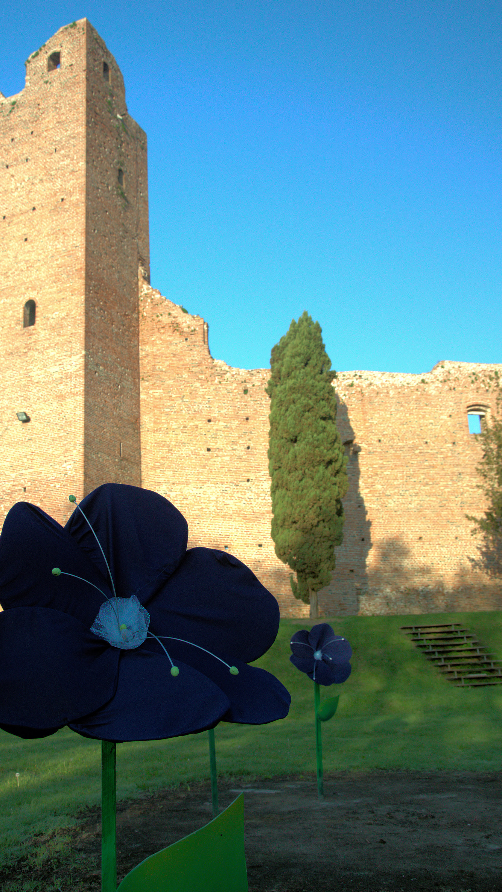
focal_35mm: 35
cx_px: 215
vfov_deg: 56.6
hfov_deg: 33.7
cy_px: 446
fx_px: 828
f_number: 6.3
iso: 400
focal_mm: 22
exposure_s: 1/160
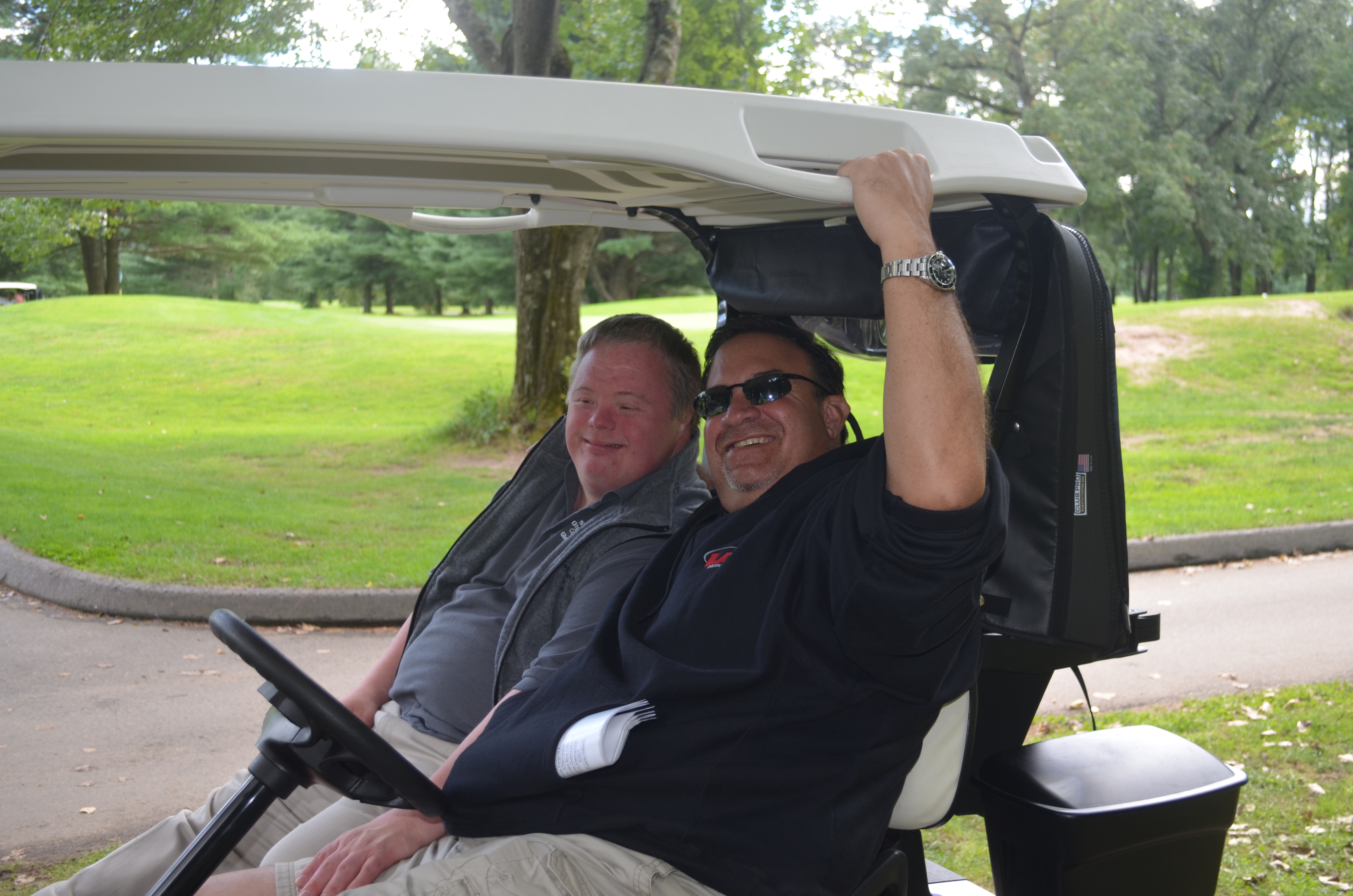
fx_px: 1631
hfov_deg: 45.0
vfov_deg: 30.7
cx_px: 676
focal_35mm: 44
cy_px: 448
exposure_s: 1/125
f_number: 4.5
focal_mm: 29
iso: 250
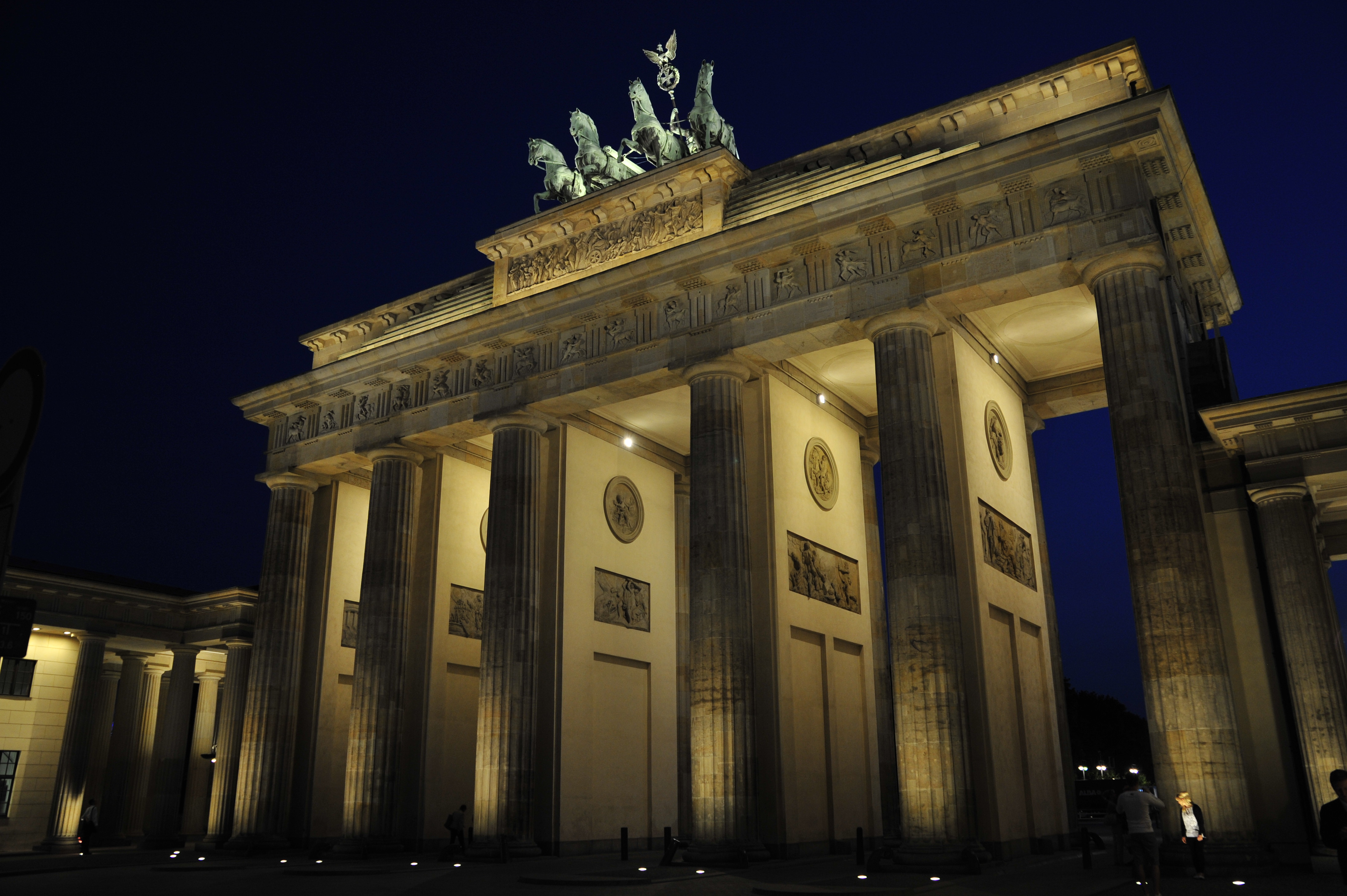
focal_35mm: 28
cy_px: 448
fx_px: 1047
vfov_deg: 46.3
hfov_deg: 65.5
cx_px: 674
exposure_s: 1/20
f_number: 6.3
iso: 1000
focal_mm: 28
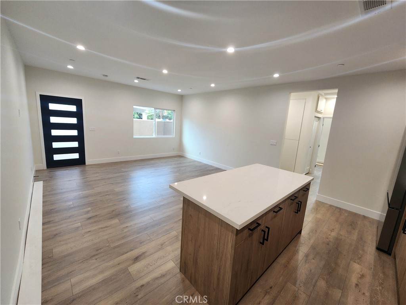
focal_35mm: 13
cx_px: 203
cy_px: 152
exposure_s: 1/60
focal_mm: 2.2
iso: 160
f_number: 2.2
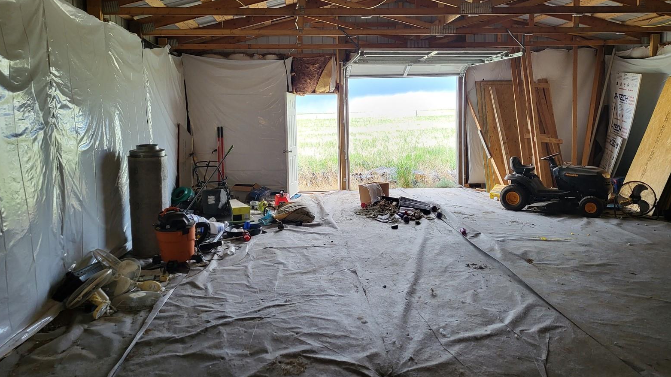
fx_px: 516
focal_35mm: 29
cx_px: 337
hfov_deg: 66.1
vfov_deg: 40.1
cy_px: 169
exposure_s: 1/60
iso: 200
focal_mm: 5.4
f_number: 1.8
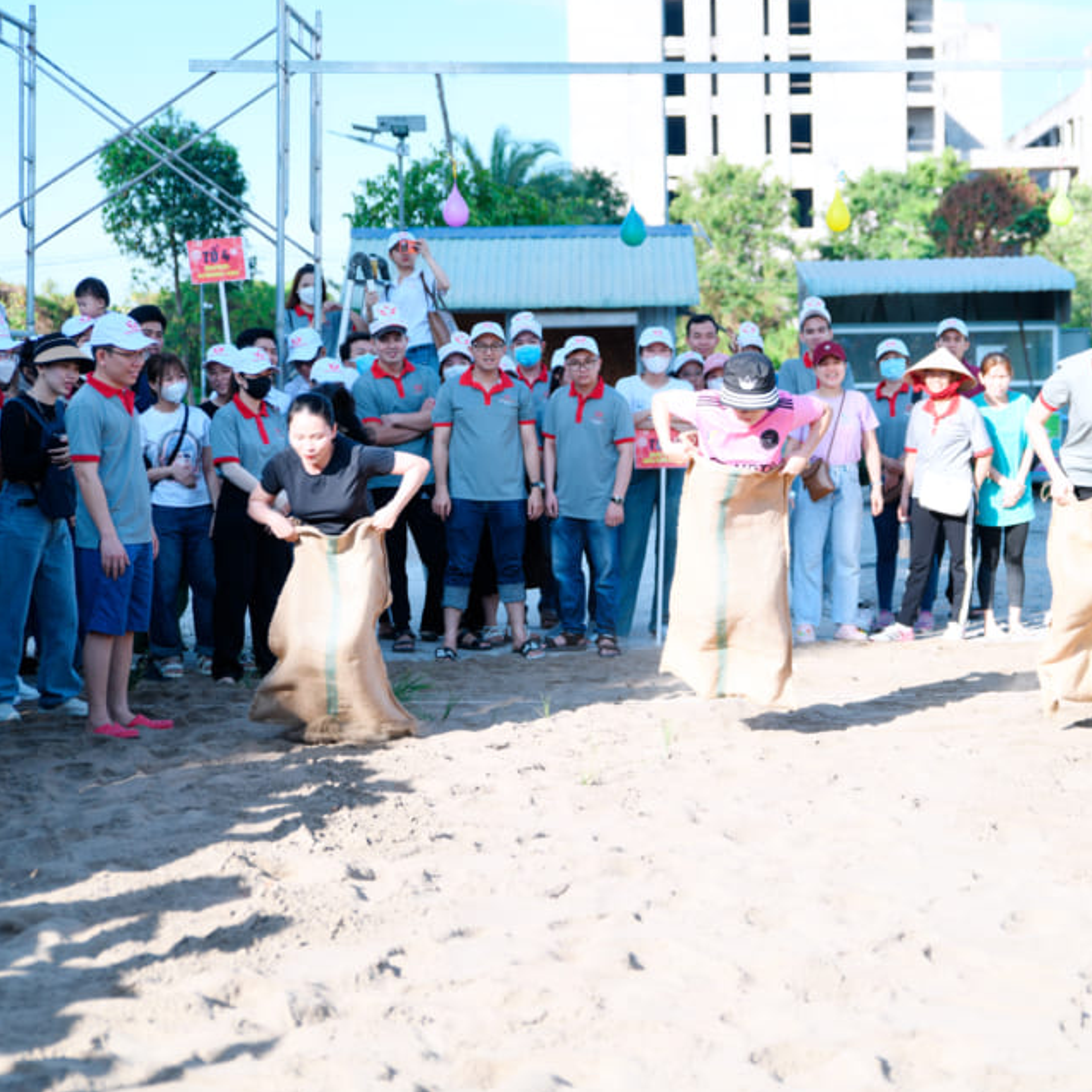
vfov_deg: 24.3
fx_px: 2534
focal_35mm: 71
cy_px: 563
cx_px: 723
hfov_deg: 24.2
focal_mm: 52
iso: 100
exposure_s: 1/640
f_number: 2.8
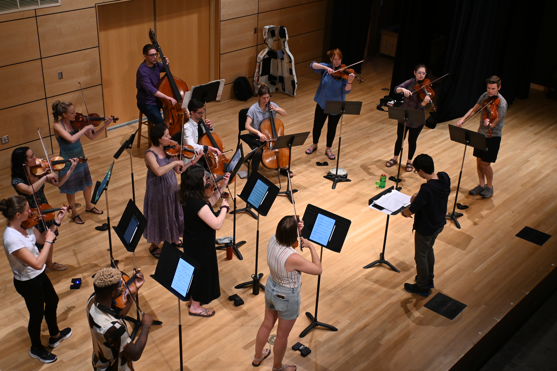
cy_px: 186
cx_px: 278
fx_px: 650
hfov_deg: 46.4
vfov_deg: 31.9
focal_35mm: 42
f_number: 4.5
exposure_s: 1/125
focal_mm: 28
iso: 1250
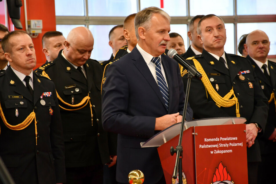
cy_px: 92
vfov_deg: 8.2
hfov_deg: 12.2
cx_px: 138
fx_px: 1288
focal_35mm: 168
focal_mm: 112
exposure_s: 1/80
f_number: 5.6
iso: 1250
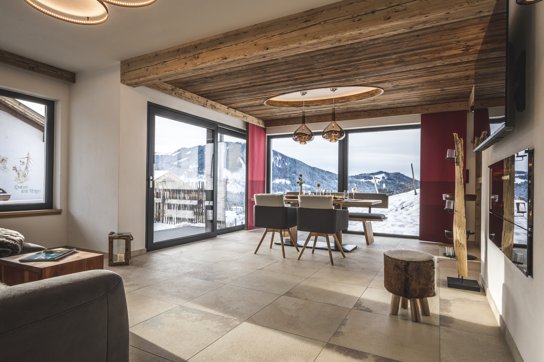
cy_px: 181
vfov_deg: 61.9
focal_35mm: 20
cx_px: 272
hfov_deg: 84.0
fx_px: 302
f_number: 11
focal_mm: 20
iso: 100
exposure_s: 1/25
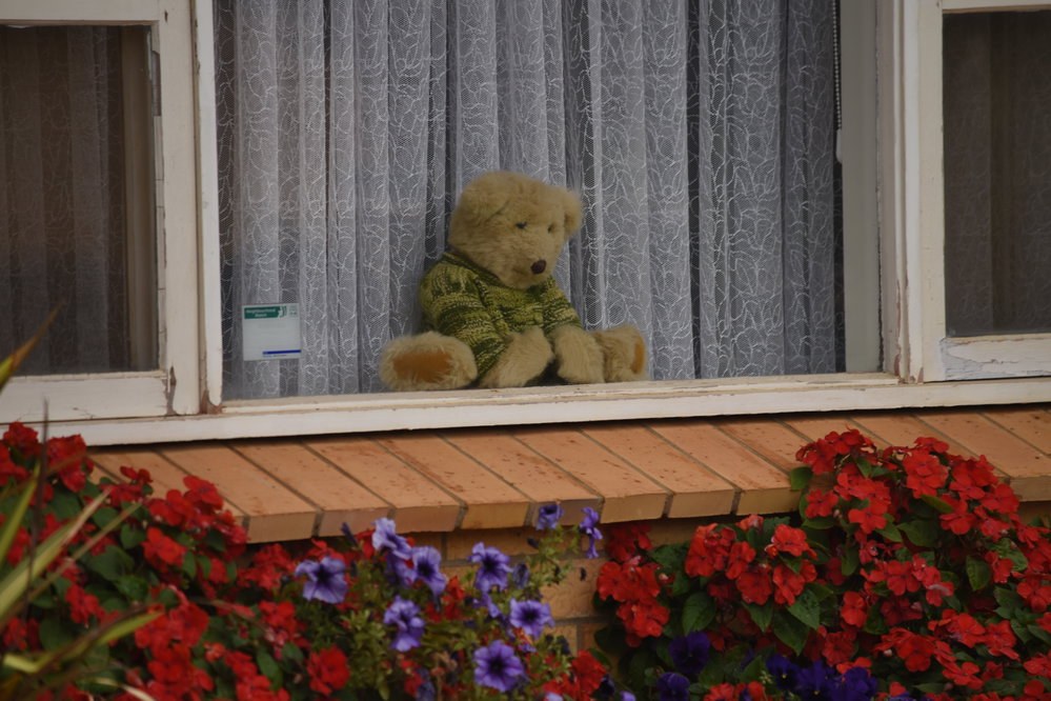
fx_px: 9633
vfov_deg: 4.2
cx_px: 526
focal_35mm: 330
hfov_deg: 6.2
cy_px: 350
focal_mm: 220
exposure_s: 1/400
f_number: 5.3
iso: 160
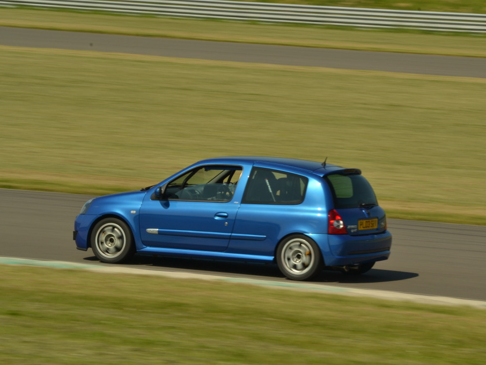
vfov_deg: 7.9
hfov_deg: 10.5
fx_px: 2653
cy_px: 183
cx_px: 263
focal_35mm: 189
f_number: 25
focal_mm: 116
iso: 200
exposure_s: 1/125
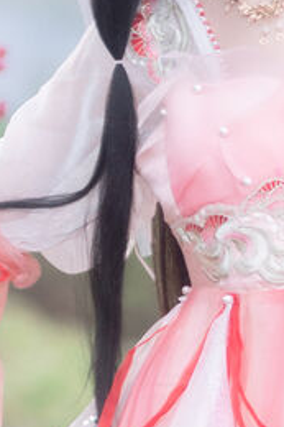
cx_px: 259
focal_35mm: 589
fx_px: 6979
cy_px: 301
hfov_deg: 2.3
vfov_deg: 3.5
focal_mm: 85
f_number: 1.4
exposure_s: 1/800
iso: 320
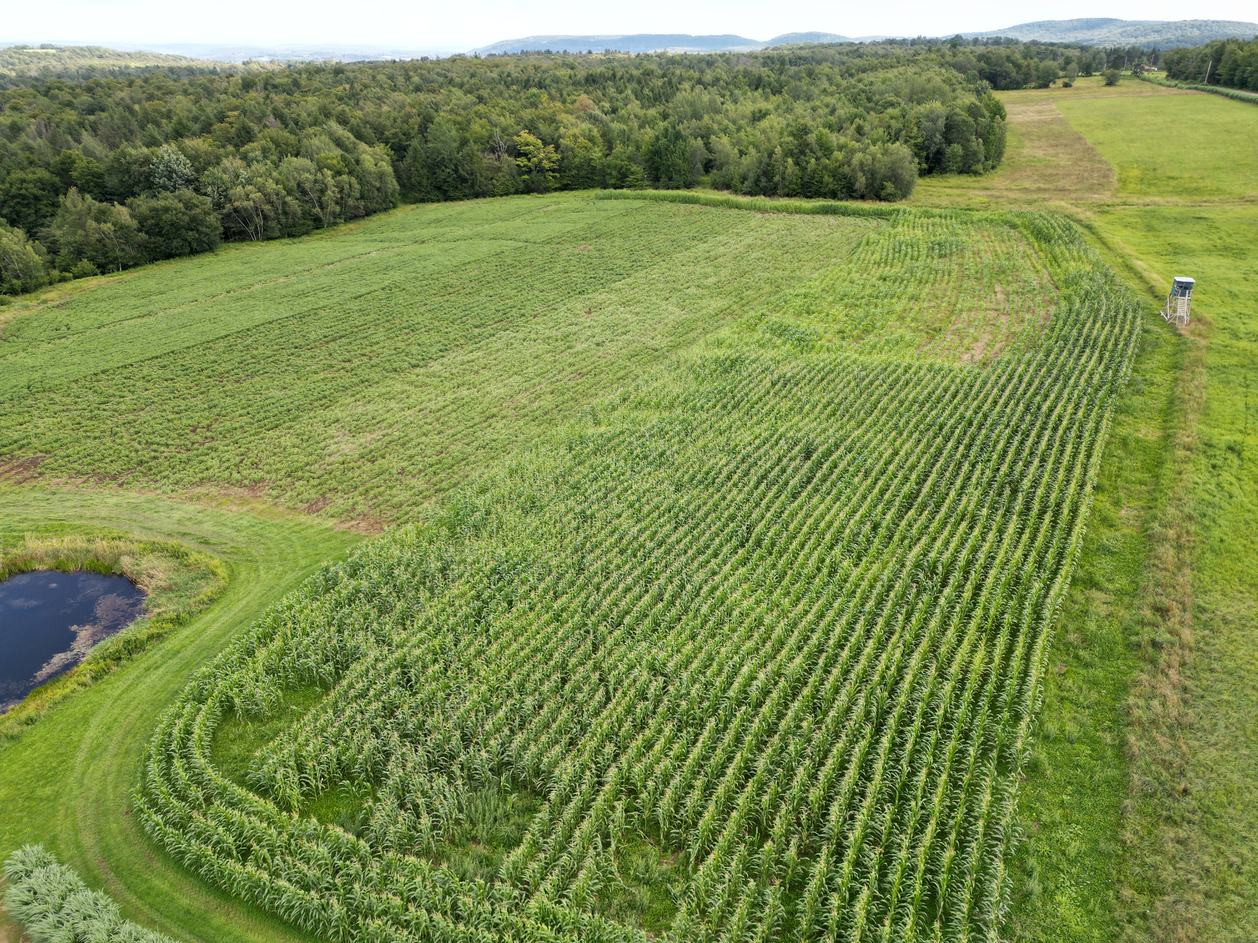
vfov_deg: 56.8
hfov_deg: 71.6
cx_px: 629
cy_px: 472
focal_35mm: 24
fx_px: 872
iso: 150
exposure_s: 1/1000
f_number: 1.7
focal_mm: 6.72
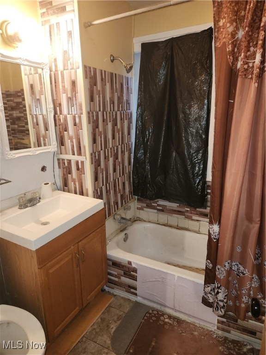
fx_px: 236
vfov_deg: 73.9
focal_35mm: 23
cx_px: 133
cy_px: 178
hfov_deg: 58.9
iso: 125
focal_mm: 5.4
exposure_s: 1/24
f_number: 1.8
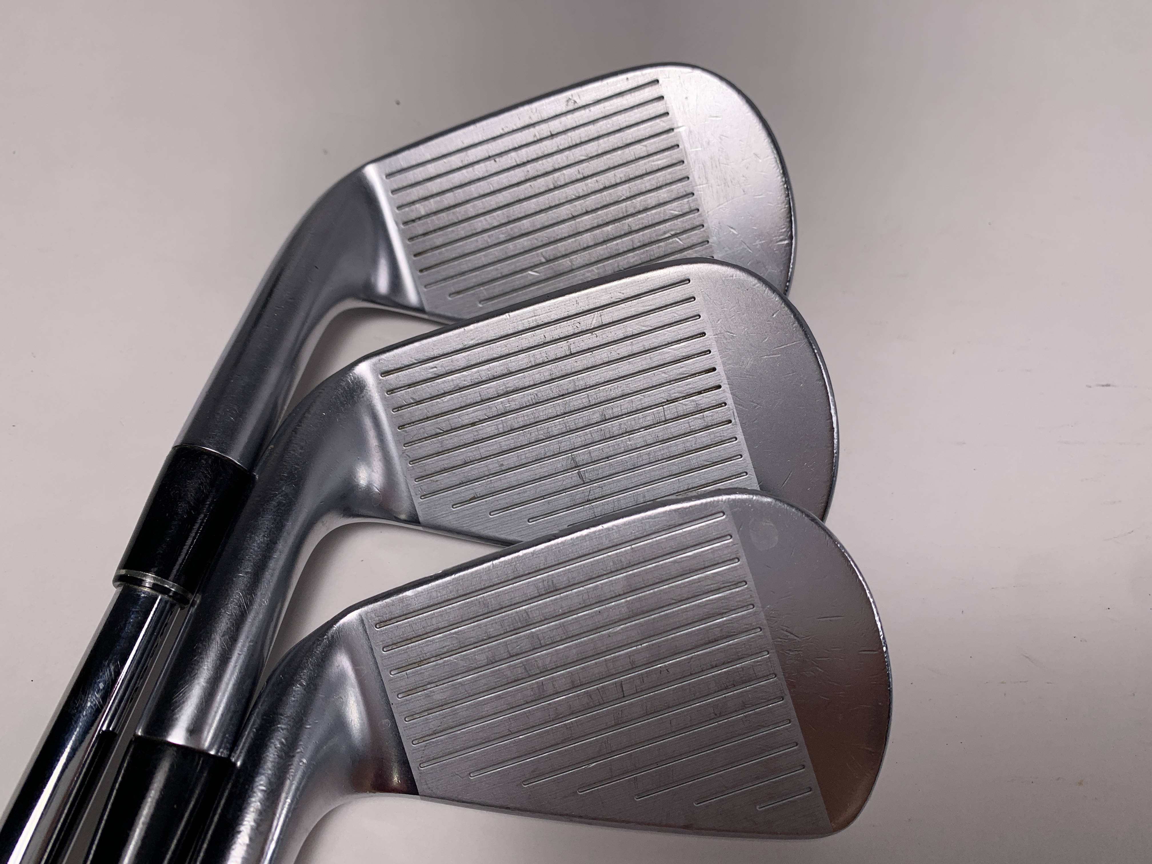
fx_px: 865
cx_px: 576
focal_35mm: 26
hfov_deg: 67.3
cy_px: 432
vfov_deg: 53.1
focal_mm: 4.25
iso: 25
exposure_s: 1/643
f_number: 1.8
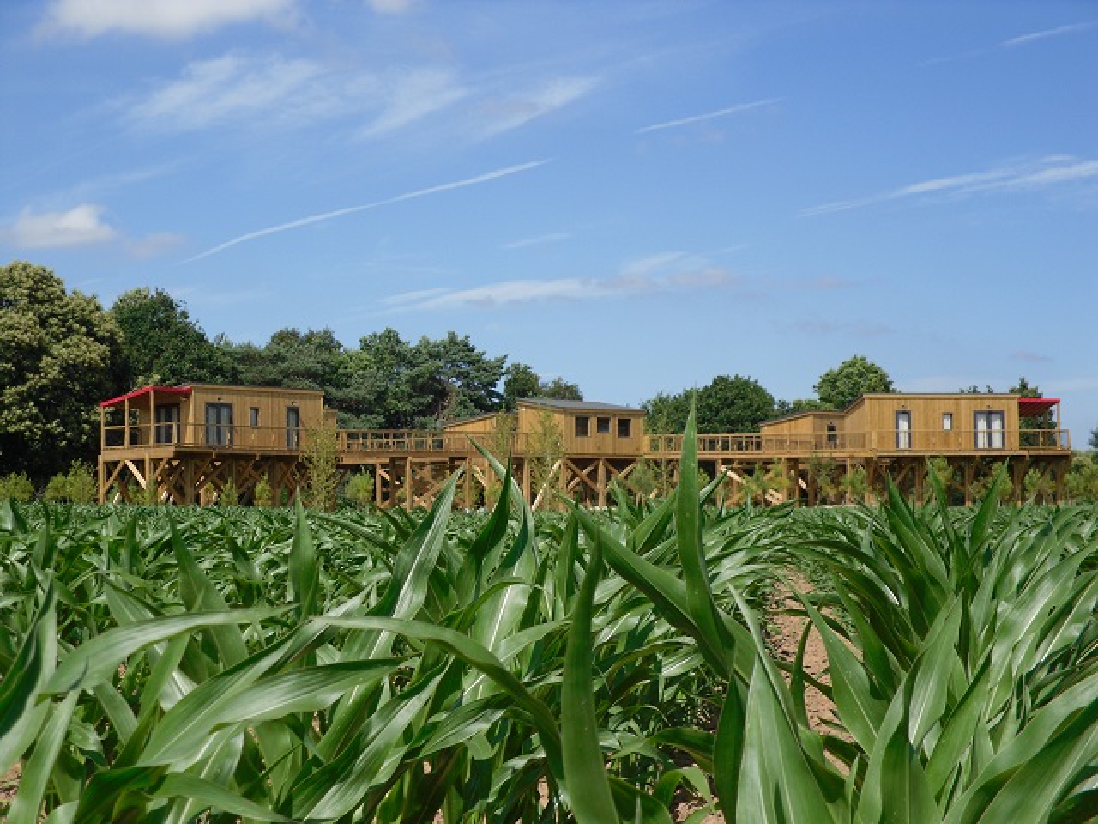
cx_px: 549
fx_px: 2157
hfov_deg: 28.6
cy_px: 412
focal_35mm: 68
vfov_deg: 21.6
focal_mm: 12.16
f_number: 9.6
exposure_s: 1/165
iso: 80
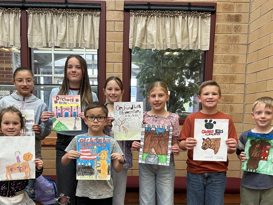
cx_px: 119
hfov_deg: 50.0
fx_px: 292
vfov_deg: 38.0
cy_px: 145
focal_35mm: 37
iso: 125
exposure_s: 1/120
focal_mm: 5.7
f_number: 1.5
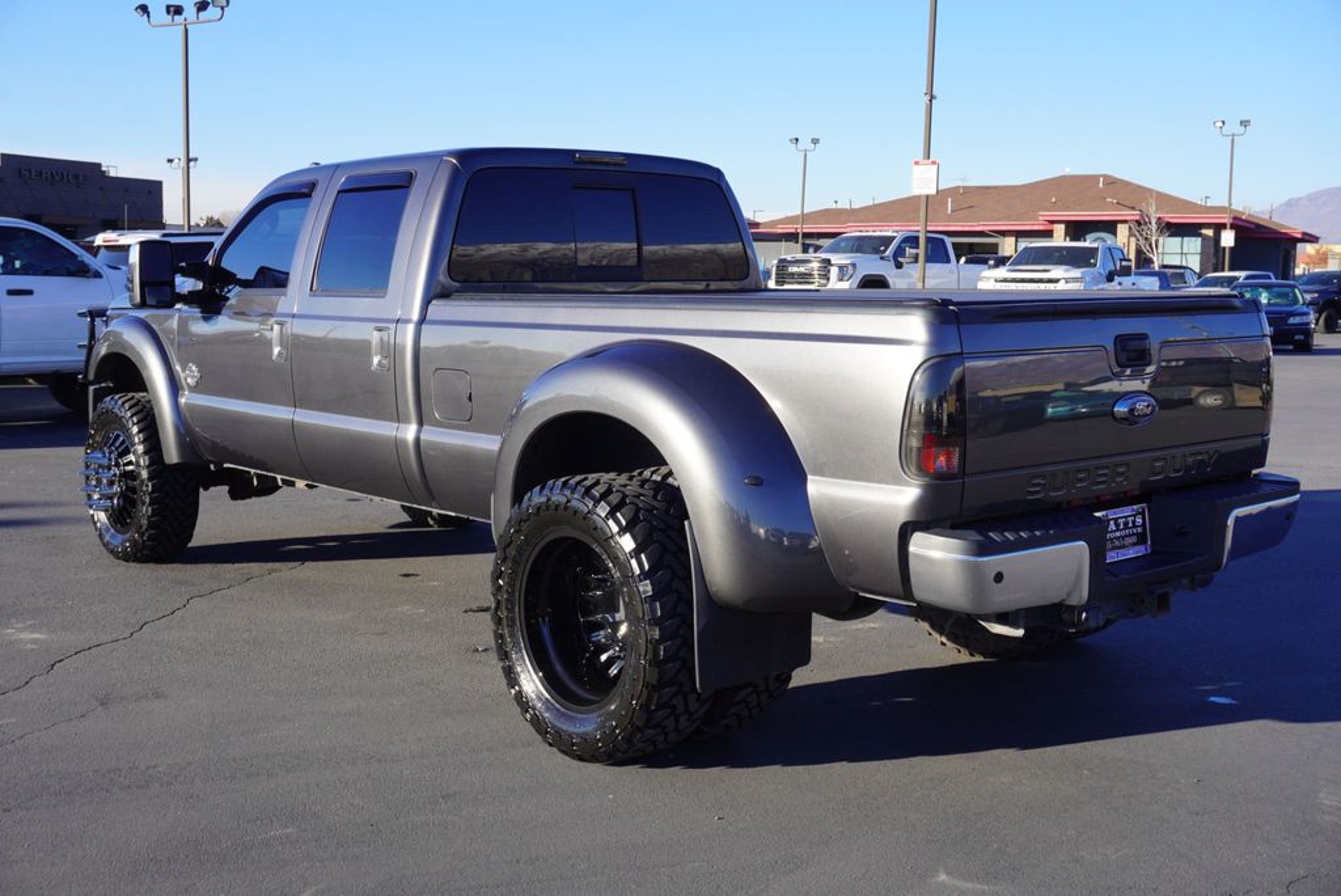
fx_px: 1509
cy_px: 448
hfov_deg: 47.9
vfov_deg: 33.1
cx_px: 670
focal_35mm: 40
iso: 100
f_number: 8
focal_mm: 27
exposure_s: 1/100
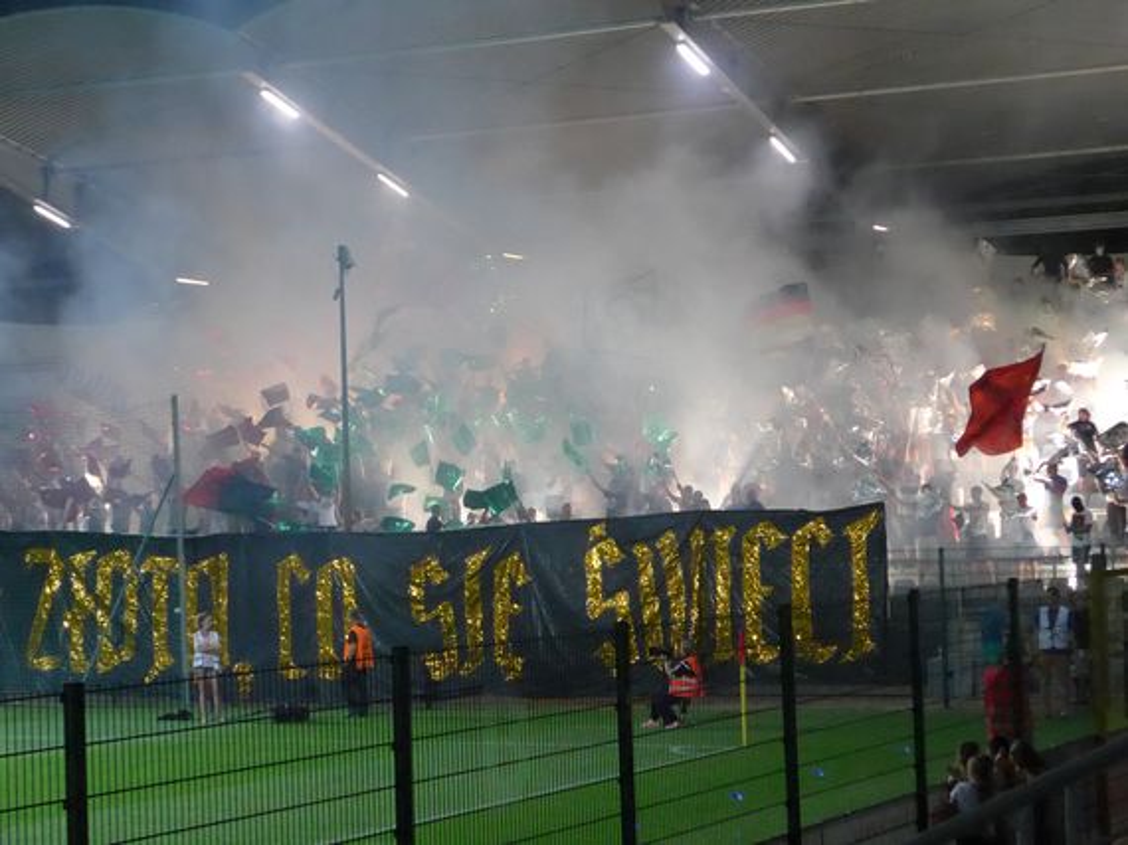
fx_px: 2801
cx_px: 564
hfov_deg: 22.8
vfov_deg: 17.2
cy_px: 422
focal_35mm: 86
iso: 1600
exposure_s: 1/250
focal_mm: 17
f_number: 4.5
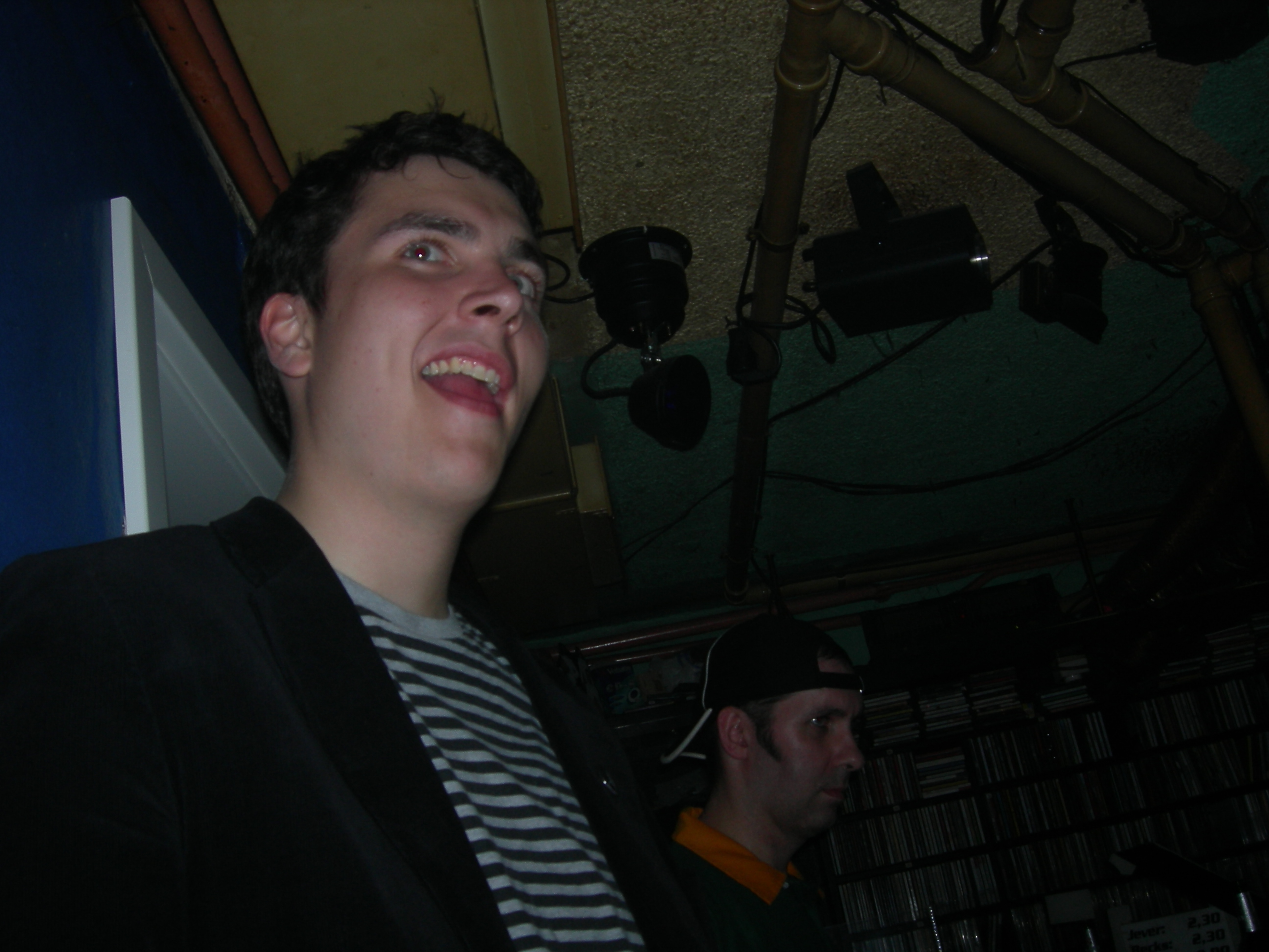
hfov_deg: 51.4
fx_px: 1320
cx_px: 634
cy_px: 476
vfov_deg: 39.7
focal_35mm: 36
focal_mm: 7.5
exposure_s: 1/60.1
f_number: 4.8
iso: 64
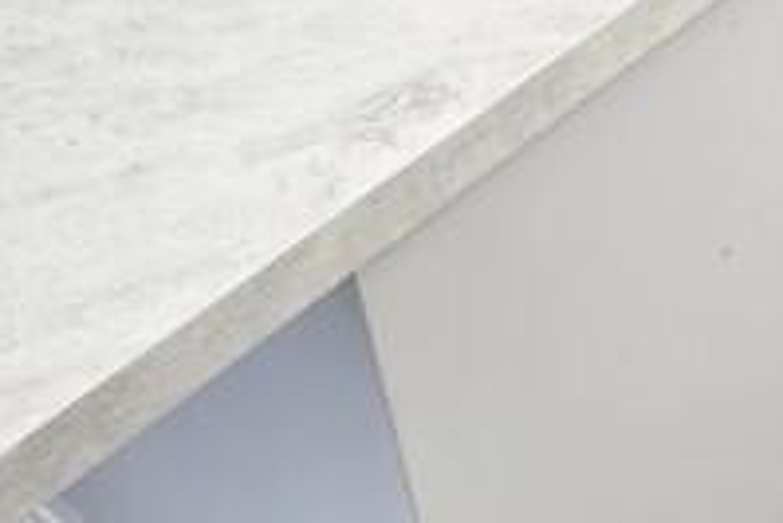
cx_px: 964
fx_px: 1632
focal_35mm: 75
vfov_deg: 16.2
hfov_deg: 24.2
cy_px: -326
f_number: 2.2
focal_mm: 2.22
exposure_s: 1/99
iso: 80
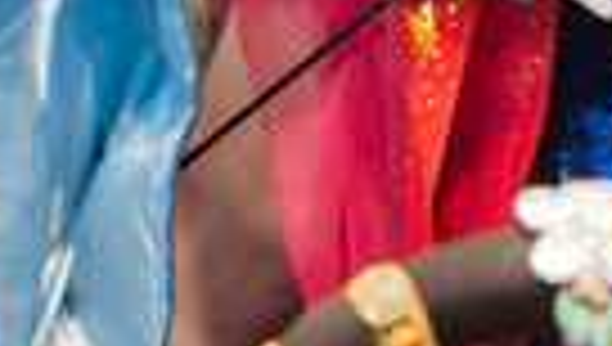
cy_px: -276
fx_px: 22982
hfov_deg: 1.5
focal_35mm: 1414
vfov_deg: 0.9
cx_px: 317
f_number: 3.5
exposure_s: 1/80
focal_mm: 180
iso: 400
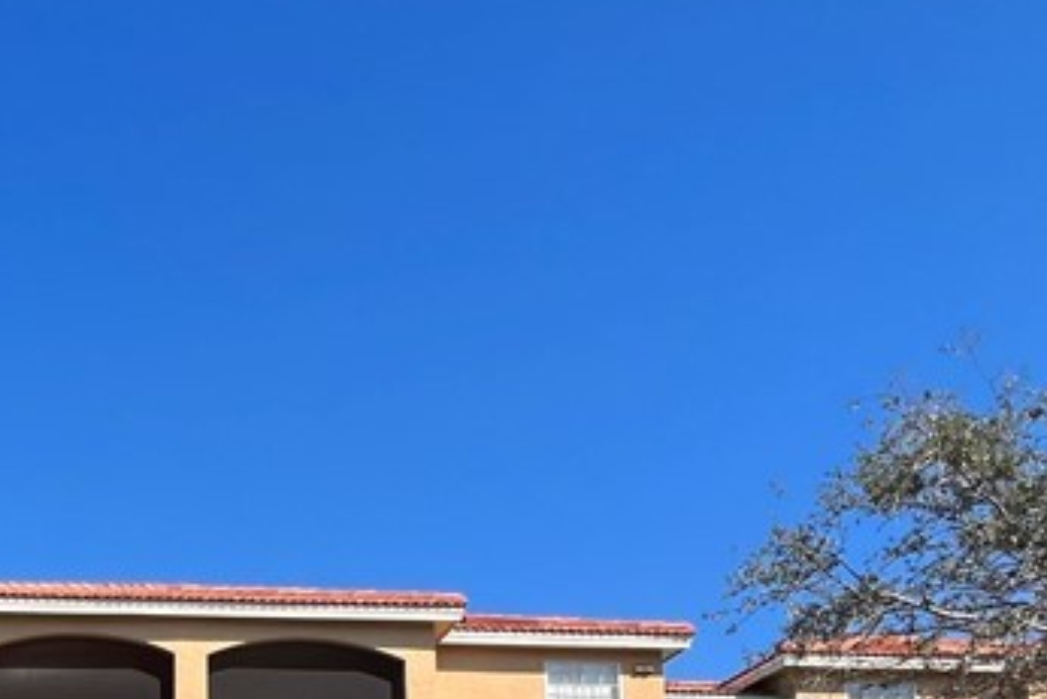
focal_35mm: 40
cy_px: 881
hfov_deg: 43.8
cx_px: 85
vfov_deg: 28.2
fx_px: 1164
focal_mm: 1.57
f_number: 1.8
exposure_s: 1/1815
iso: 32
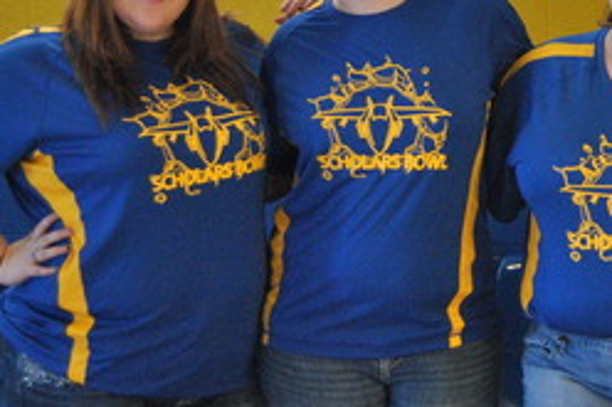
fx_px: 1707
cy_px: 42
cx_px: 691
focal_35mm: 100
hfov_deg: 19.4
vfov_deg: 13.5
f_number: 3.8
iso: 800
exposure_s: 1/100
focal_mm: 23
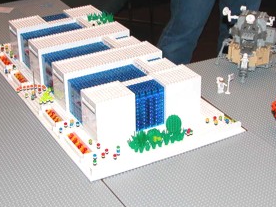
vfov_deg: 20.6
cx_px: 120
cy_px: 59
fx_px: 566
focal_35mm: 71
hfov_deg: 27.4
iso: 100
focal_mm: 8.9
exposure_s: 1/60
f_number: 2.8
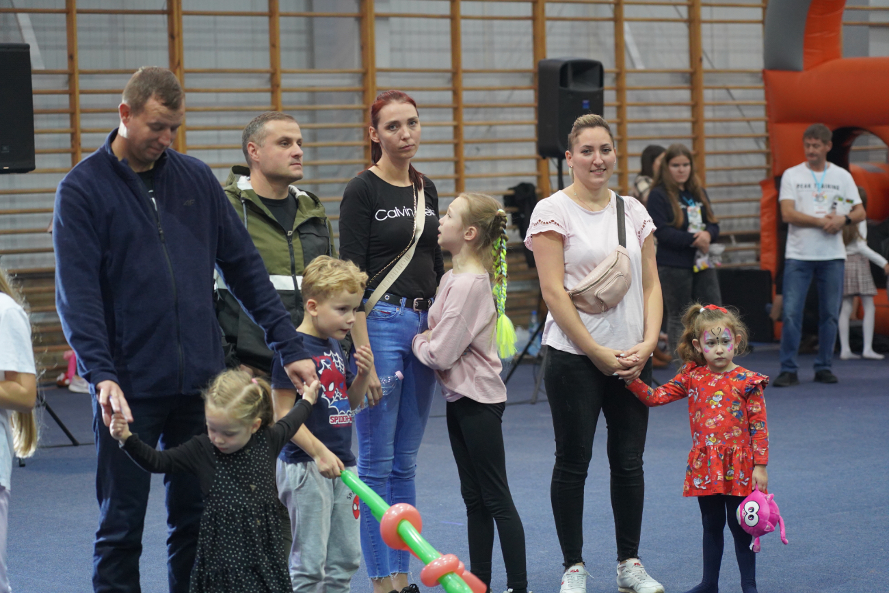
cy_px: 296
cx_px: 444
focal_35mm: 105
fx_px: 2593
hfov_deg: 19.5
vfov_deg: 13.0
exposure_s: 1/160
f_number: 4
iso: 4000
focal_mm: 105
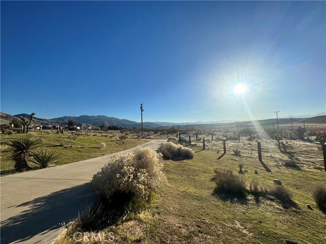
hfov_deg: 102.1
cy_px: 122
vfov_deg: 85.7
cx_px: 163
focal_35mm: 14
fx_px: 132
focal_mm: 2.22
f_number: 2.2
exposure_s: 1/4132
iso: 50
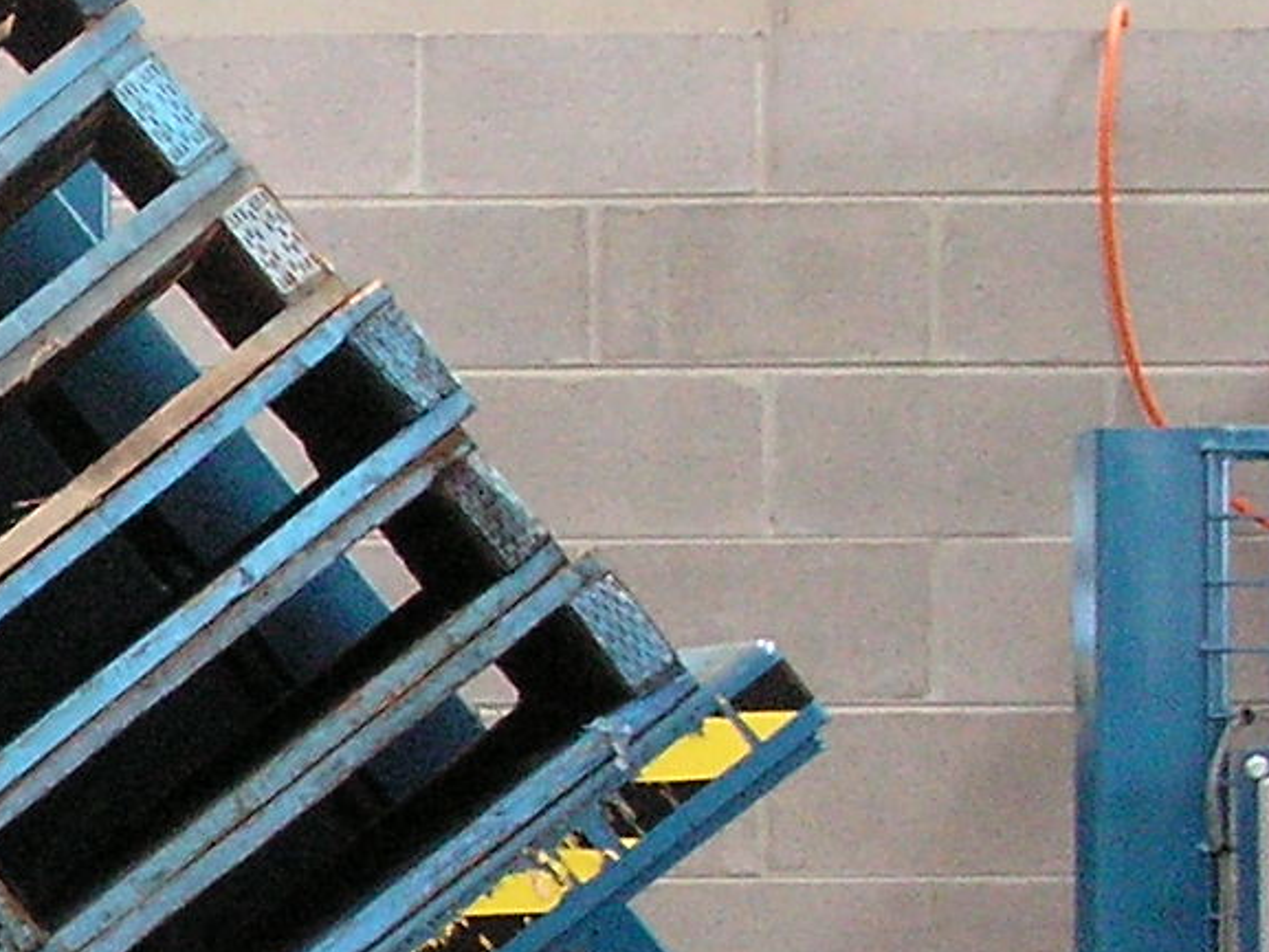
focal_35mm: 204
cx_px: -752
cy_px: 868
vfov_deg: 7.3
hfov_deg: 9.4
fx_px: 7480
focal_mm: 7.8
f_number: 3.2
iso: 160
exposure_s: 1/25
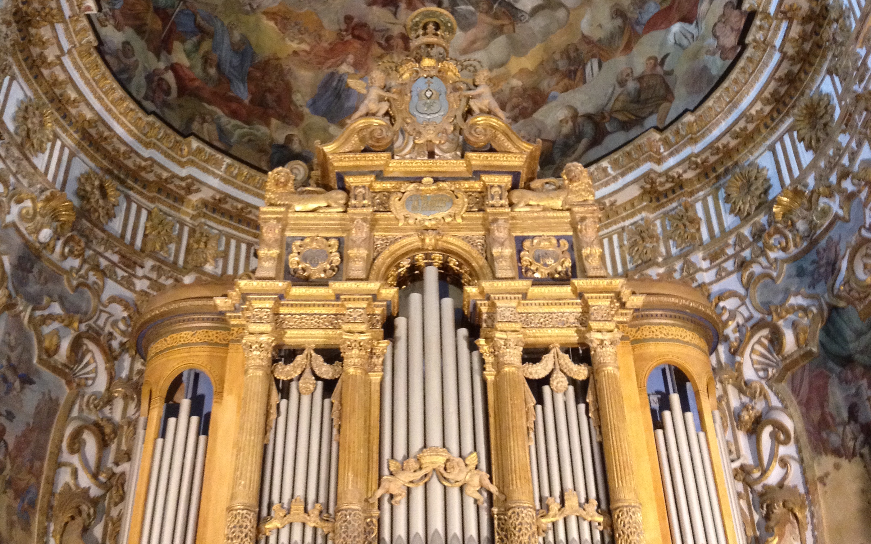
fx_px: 1187
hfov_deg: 40.3
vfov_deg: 25.4
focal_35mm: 50
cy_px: 102
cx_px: 432
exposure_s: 1/20
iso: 250
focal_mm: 4.28
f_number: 2.4
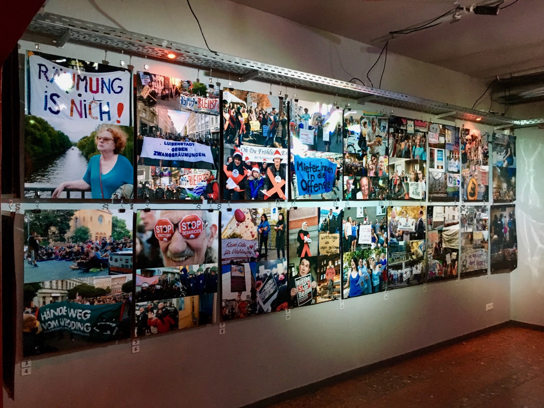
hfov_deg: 61.7
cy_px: 204
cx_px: 272
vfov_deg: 48.2
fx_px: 456
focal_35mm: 29
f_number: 2.2
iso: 500
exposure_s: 1/17
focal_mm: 4.15
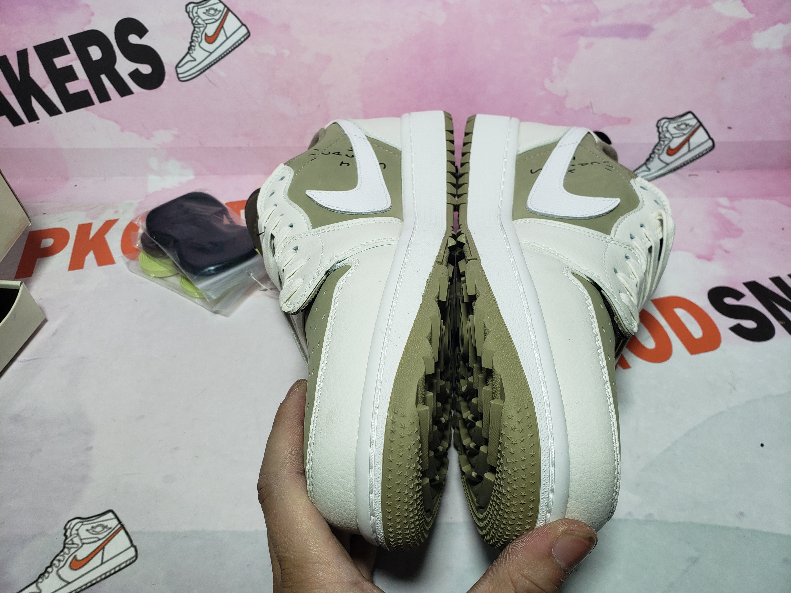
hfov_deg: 67.3
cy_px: 296
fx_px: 594
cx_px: 396
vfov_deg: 53.1
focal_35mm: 26
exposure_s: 1/264
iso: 50
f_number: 2.4
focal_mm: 4.3
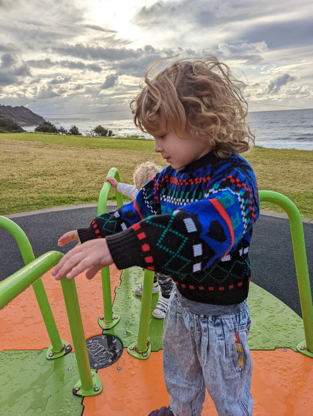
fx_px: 289
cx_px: 156
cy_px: 208
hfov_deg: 56.9
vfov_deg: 71.5
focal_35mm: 24
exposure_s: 1/4184
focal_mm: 6.81
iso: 48
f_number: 1.85
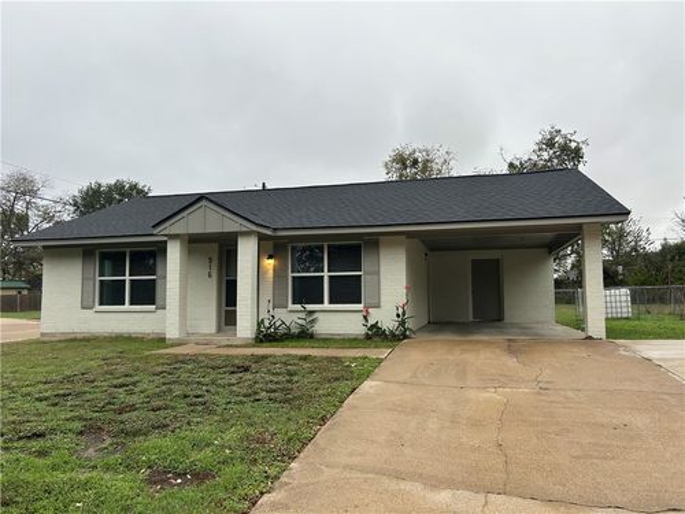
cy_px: 257
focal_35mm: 26
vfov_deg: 53.1
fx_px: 515
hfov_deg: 67.3
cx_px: 342
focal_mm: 5.7
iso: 50
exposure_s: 1/427
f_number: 1.5
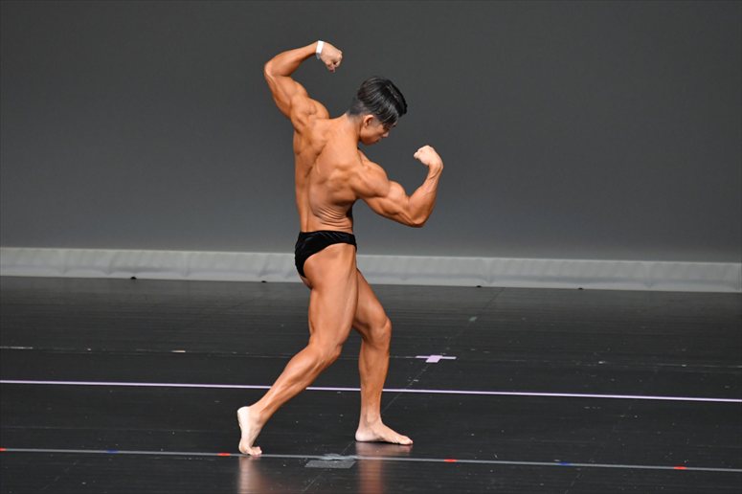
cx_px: 371
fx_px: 7725
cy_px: 247
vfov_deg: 3.7
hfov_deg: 5.5
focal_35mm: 375
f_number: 5.6
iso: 4000
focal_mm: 250
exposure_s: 1/400
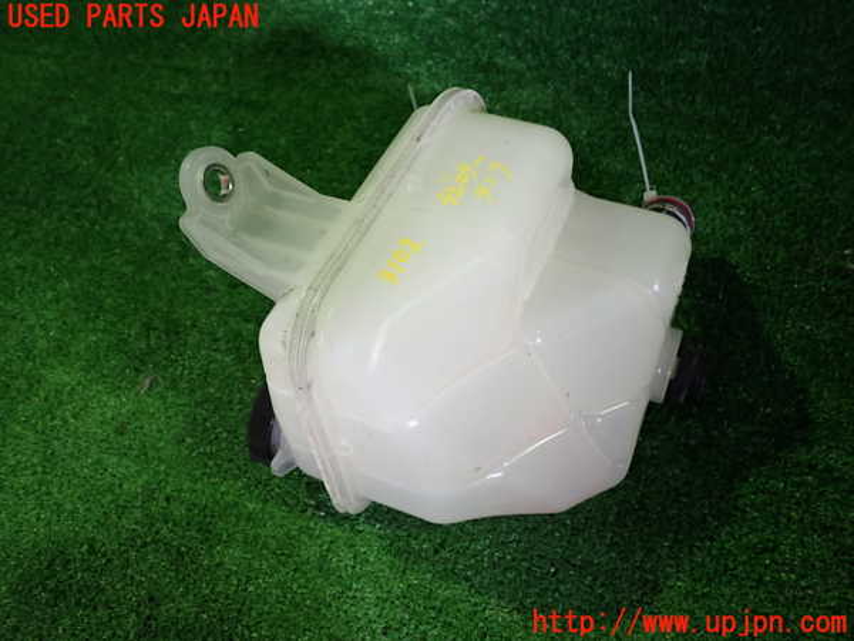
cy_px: 320
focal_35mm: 30
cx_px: 427
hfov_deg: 60.0
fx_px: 740
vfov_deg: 46.8
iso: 250
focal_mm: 5.4
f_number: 2.3
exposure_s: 1/40
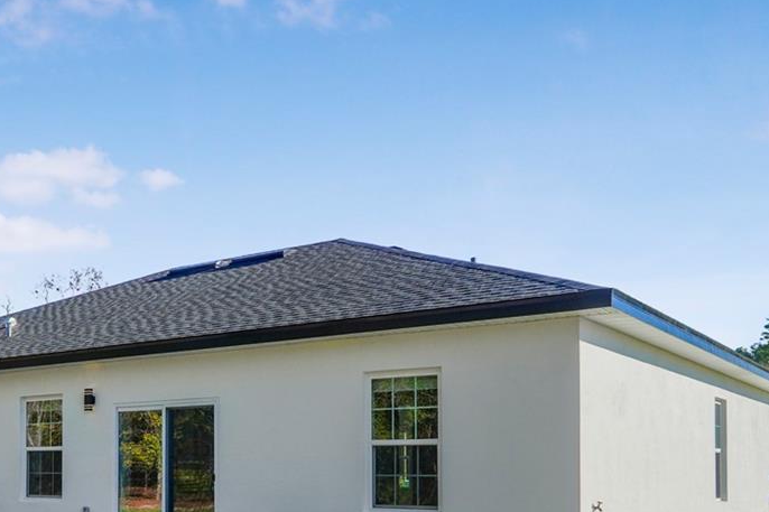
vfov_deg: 30.6
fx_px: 897
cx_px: 113
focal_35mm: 42
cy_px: 448
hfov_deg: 43.4
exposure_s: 1/320
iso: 100
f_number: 5.6
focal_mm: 12
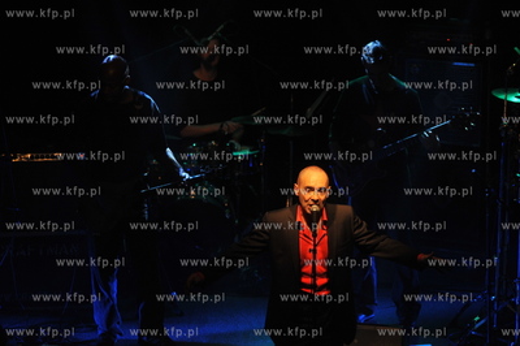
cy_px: 173
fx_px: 2453
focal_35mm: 170
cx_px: 260
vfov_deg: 8.1
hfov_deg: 12.1
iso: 1600
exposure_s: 1/320
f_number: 4
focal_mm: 170
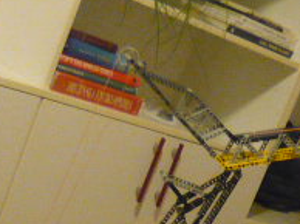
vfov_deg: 13.0
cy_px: 311
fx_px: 943
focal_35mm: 109
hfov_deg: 18.1
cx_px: 175
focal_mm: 5.5
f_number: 2.8
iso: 800
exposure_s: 1/13
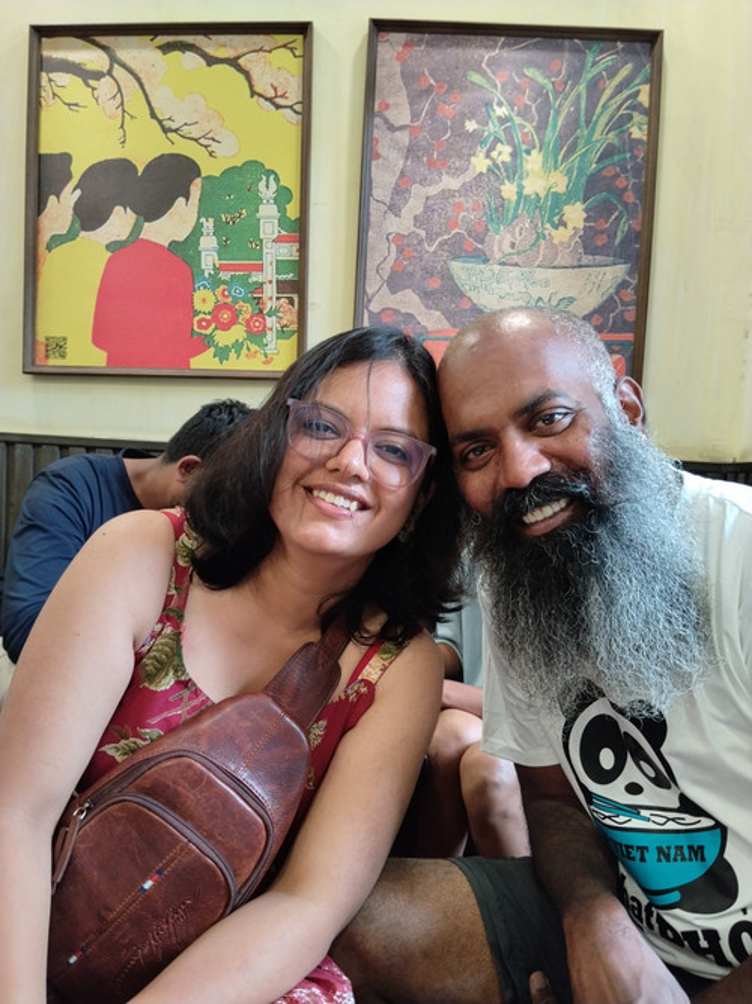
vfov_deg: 61.7
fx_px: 840
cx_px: 376
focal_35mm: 29
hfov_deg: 48.2
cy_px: 502
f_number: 1.8
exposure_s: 1/25
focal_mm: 4.22
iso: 250
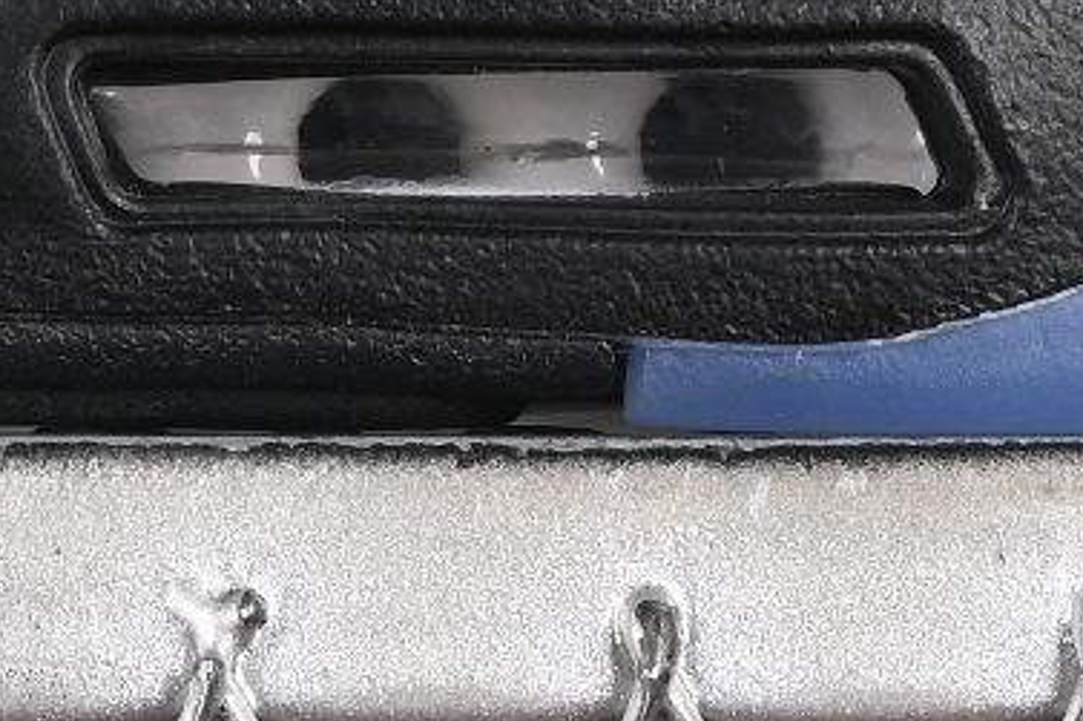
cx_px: -885
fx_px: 16658
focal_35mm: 554
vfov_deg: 2.5
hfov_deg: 3.7
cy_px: -1221
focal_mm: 50
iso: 160
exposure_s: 1/50
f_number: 6.3
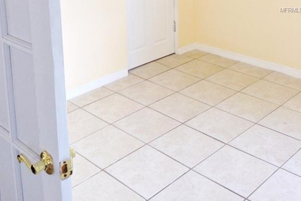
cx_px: 144
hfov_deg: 40.3
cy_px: 10
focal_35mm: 49
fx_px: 410
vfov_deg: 26.4
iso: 25
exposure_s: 1/40
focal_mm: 3.3
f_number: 2.4
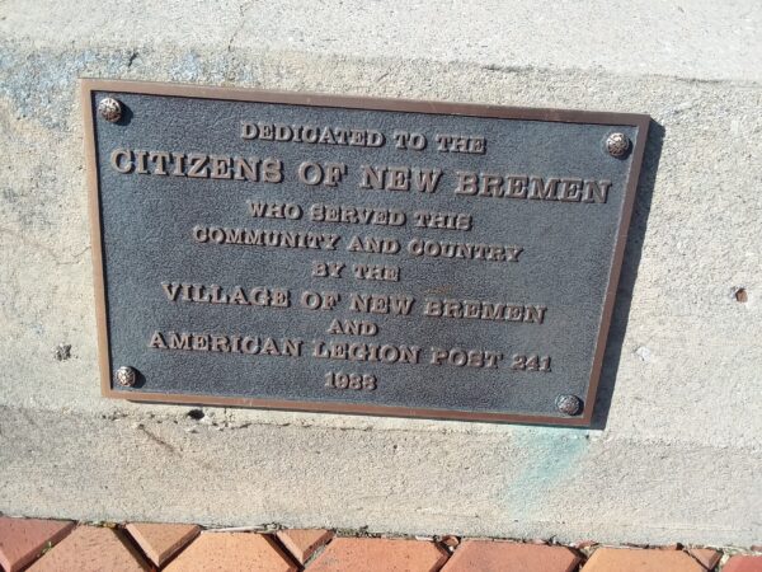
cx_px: 381
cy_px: 286
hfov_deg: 61.7
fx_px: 638
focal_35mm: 29
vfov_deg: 48.2
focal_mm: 2.47
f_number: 1.9
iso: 40
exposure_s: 1/1157
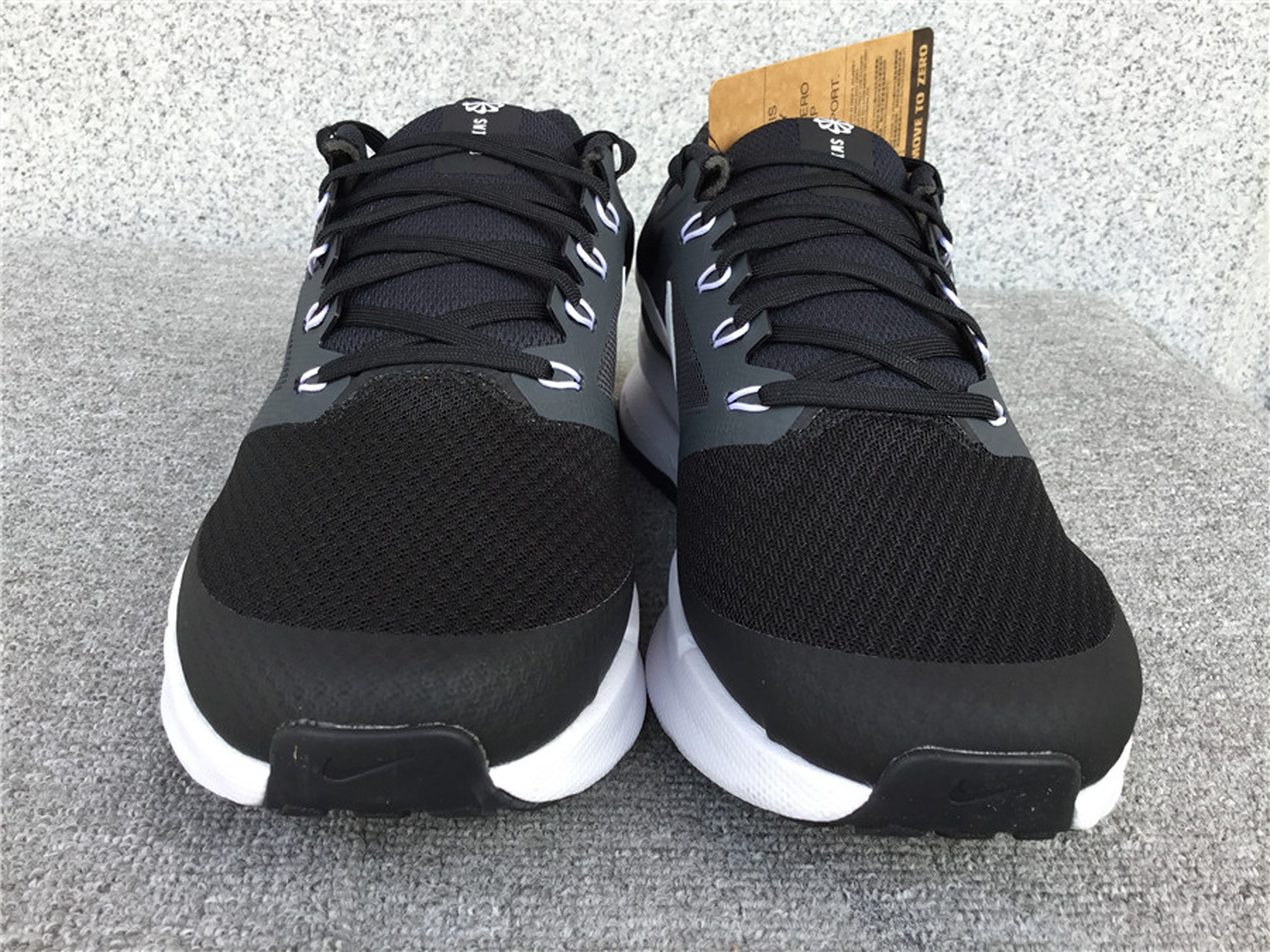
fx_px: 1137
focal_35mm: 31
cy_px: 476
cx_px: 635
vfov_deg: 45.4
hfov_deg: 58.4
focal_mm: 3.3
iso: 25
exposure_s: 1/100
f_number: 2.4
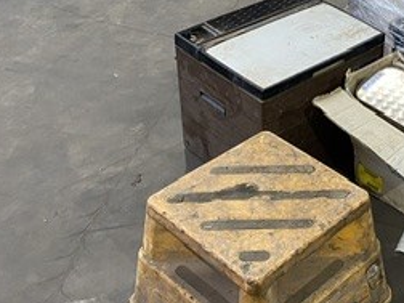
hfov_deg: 27.9
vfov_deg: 21.9
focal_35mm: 66
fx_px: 770
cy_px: 50
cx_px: 390
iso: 160
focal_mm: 4.25
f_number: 1.8
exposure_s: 1/50
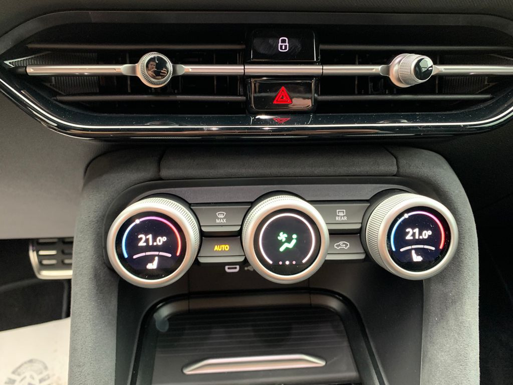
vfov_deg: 53.1
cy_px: 192
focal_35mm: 26
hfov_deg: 67.3
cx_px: 256
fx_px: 385
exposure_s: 1/39
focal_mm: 4.25
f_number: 1.8
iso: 400
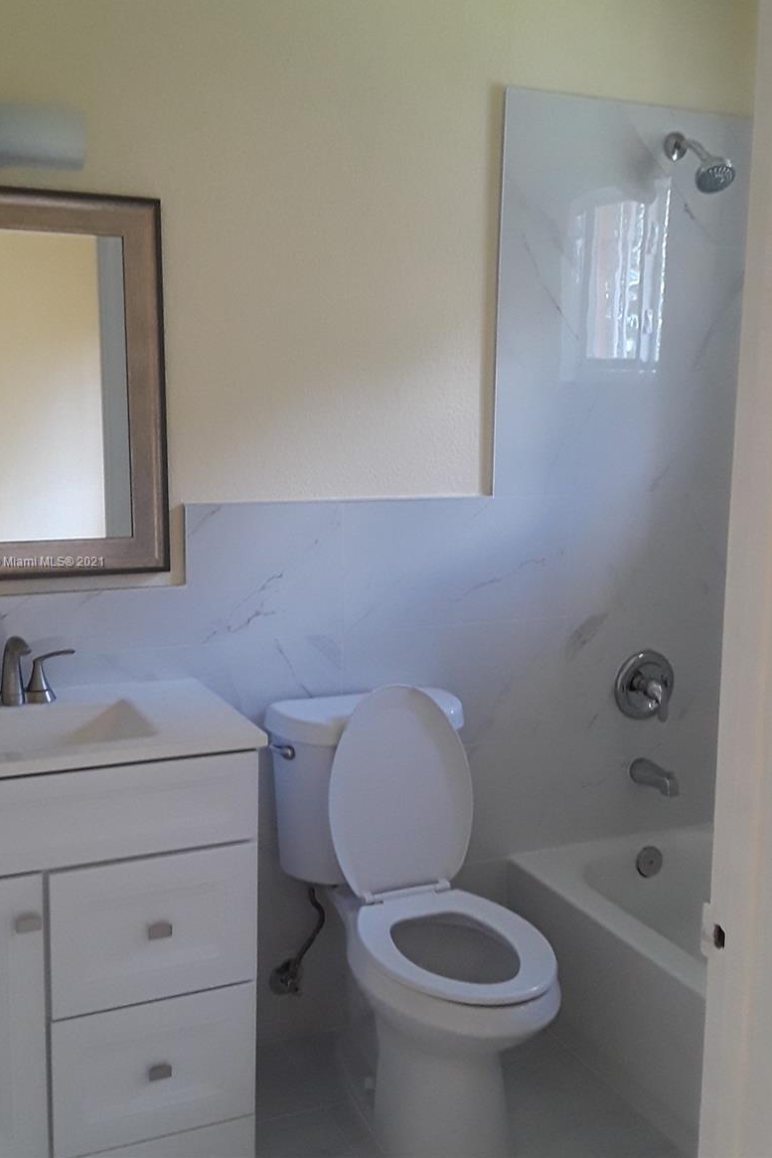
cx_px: 370
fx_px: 965
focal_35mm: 30
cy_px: 563
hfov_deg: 43.6
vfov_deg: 61.9
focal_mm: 2.9
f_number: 1.9
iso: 160
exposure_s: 1/30
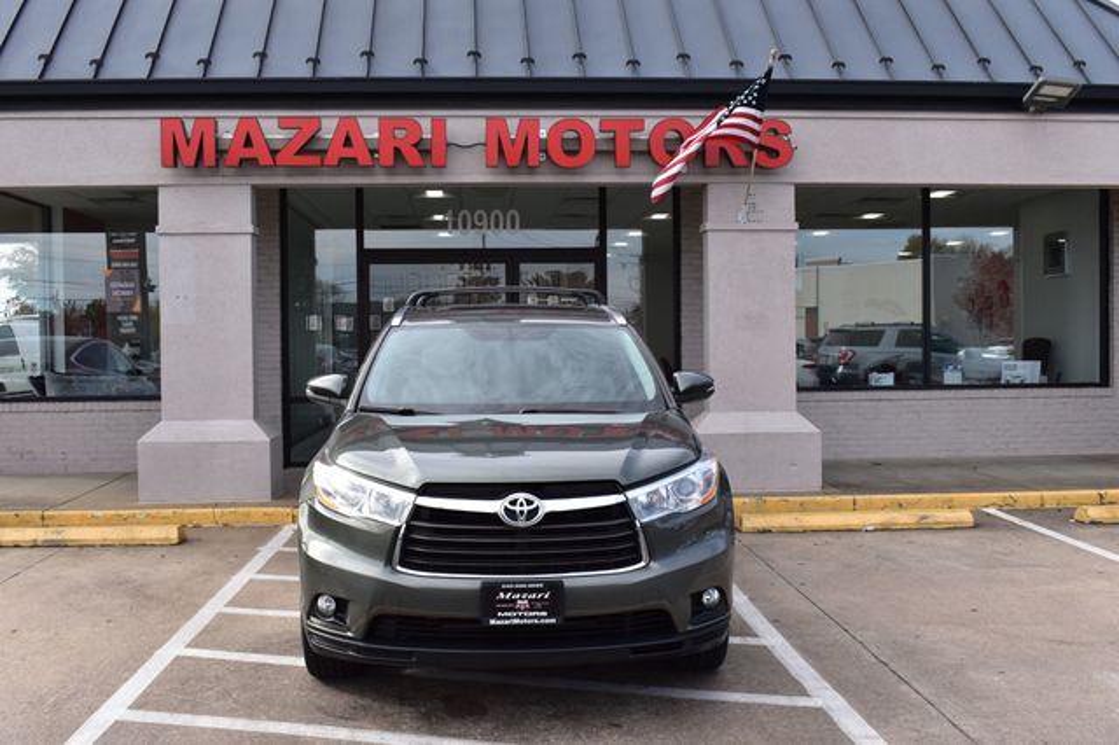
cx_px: 560
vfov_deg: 36.8
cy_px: 372
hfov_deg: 53.2
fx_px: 1118
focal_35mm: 36
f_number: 10
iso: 400
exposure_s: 1/320
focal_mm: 24
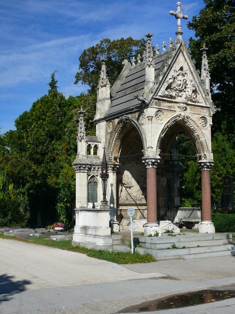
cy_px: 157
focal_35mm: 47
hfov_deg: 30.9
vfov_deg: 40.4
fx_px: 426
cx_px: 118
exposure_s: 1/200
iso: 100
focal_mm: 9.9
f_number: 5.6
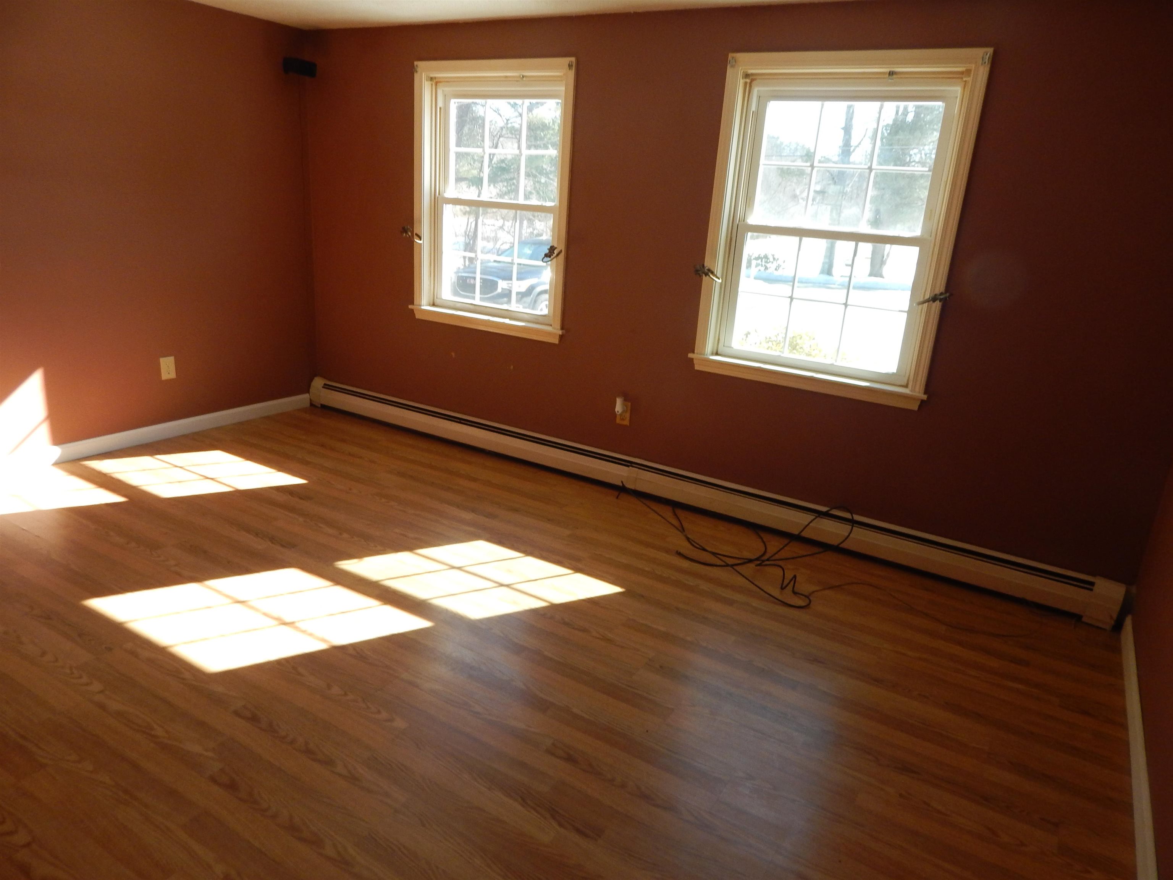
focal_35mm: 22
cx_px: 586
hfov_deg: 76.4
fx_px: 745
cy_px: 440
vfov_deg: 61.1
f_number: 3
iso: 200
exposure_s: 1/250
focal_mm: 4
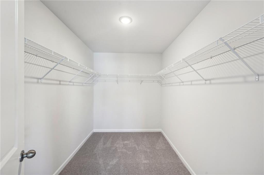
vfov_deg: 81.1
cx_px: 132
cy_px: 88
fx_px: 103
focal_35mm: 14
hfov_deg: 104.3
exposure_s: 1/4
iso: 320
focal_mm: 14
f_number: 8
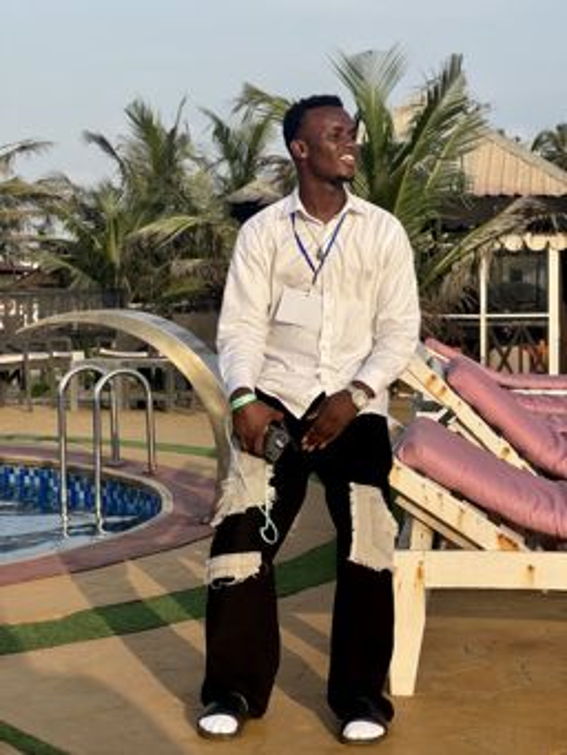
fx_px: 1681
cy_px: 378
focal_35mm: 77
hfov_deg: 19.2
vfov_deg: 25.3
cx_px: 284
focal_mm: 9
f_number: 2.8
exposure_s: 1/558
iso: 25
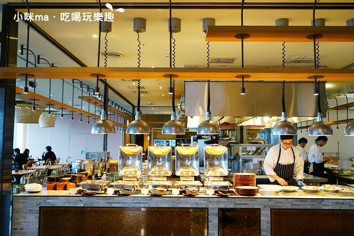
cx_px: 177
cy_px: 118
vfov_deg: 37.8
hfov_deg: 54.4
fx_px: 344
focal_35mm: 35
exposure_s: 1/60
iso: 1250
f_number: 4
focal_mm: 35
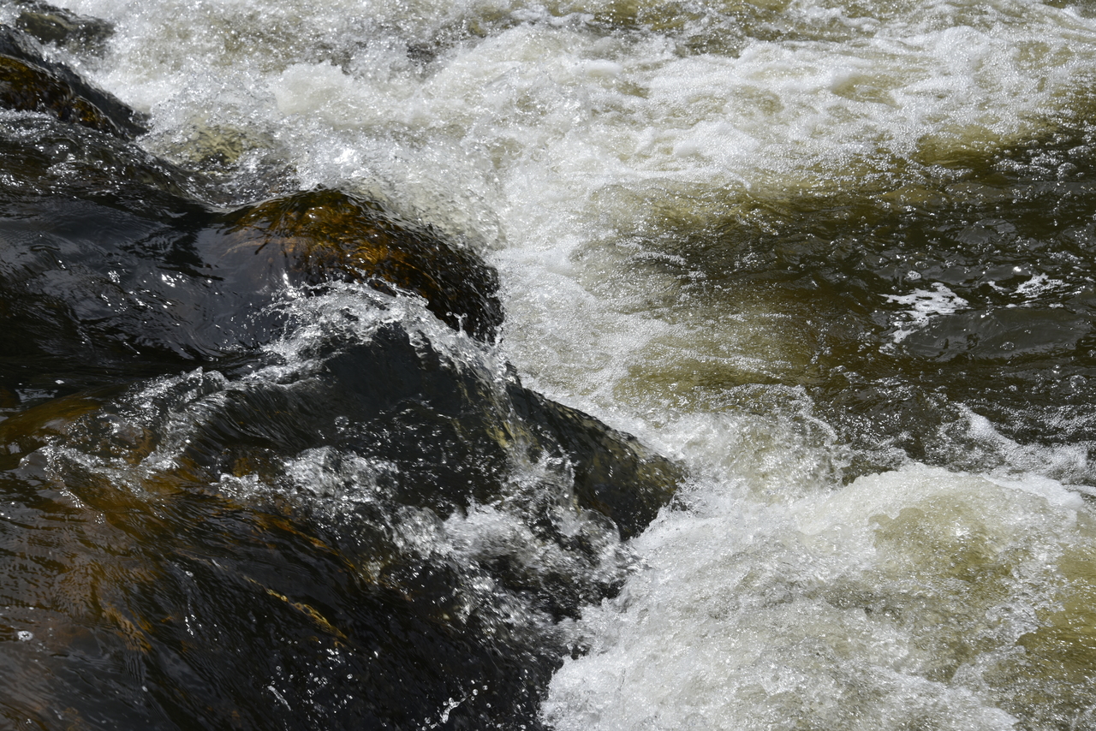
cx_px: 548
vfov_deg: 12.2
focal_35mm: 112
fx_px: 3410
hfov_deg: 18.3
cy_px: 366
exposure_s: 1/400
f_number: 10
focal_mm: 112
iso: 100
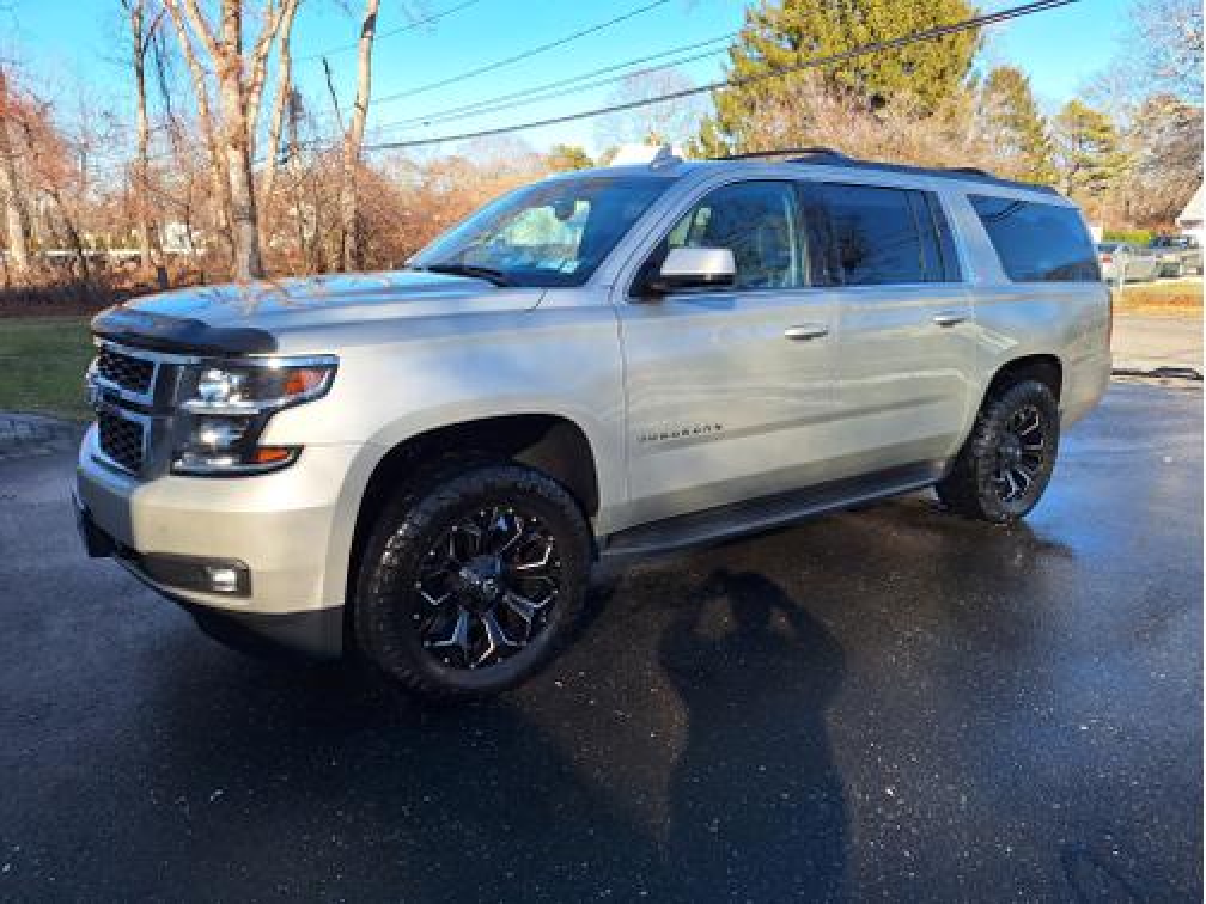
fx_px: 801
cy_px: 452
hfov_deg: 73.9
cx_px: 603
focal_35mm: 23
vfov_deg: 58.9
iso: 40
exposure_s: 1/1148
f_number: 1.8
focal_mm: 5.54
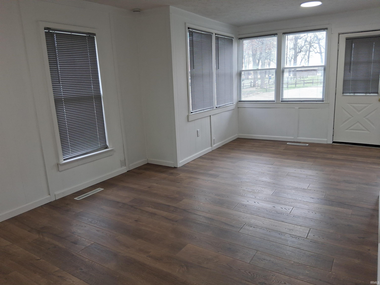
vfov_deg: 53.1
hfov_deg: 67.3
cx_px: 190
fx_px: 285
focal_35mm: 26
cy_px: 142
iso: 80
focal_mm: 3.98
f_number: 1.8
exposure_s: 1/100
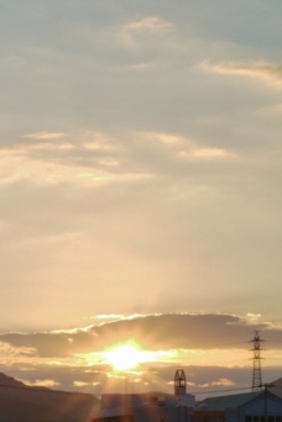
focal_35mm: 151
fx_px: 1774
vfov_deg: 13.5
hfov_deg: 8.9
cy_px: 354
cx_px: -104
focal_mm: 31
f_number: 22
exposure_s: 1/5
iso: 100
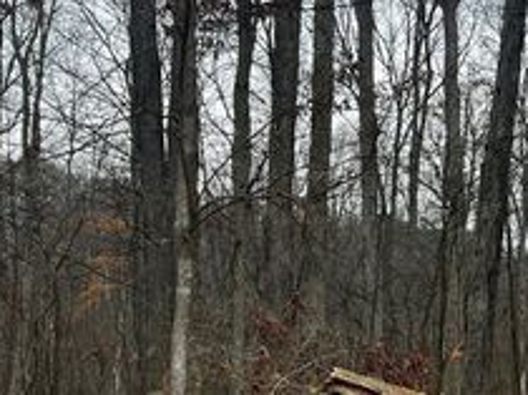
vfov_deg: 23.3
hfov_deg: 30.9
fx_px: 945
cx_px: 365
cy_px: 311
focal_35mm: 62
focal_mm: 5.7
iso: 40
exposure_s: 1/121
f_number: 1.5
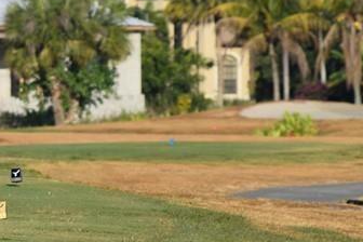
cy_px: 253
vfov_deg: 1.4
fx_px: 9780
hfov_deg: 2.1
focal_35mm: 970
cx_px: -209
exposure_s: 1/800
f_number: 7.1
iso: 200
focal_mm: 200
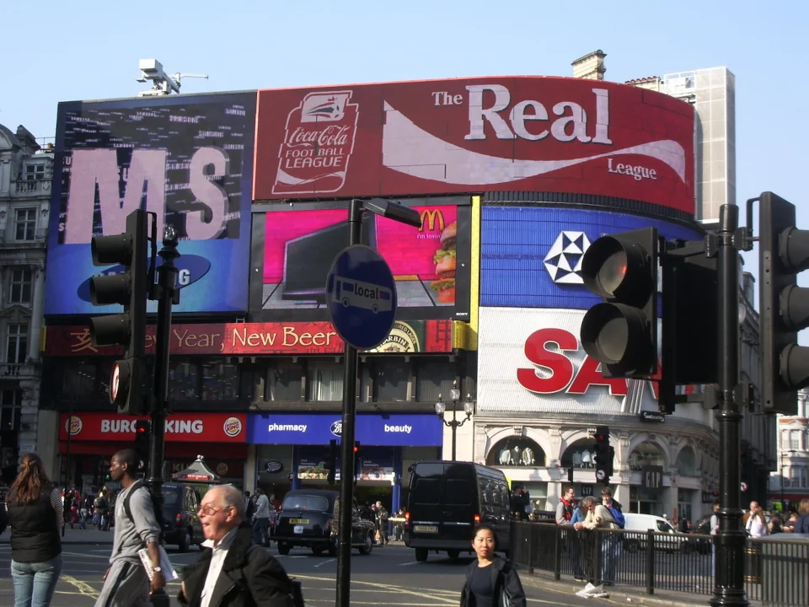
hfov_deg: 31.2
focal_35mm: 62
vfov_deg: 23.7
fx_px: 1449
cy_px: 304
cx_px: 404
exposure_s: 1/160
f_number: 5.6
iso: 50
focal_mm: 10.2
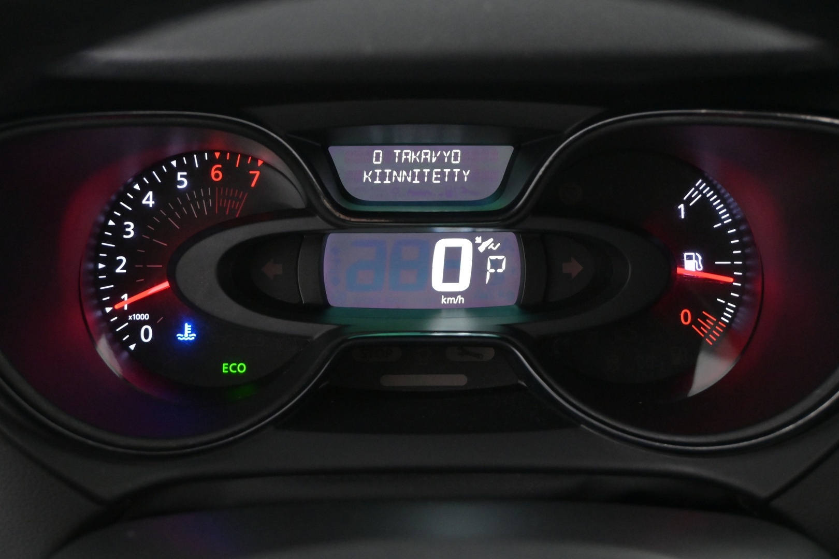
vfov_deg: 29.4
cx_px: 420
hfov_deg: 43.0
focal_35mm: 46
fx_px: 1066
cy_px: 280
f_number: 4.8
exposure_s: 1/50
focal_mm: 30.5
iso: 4500
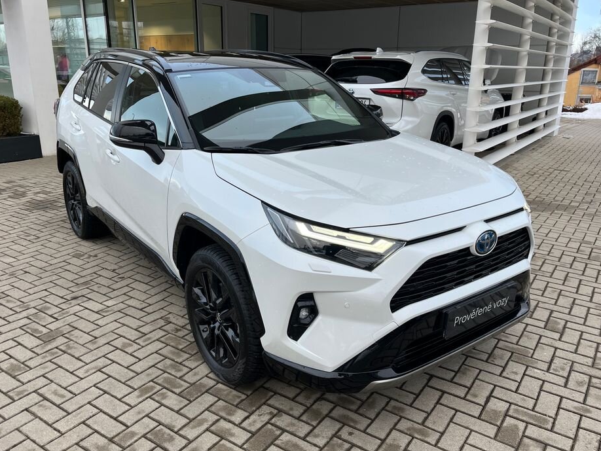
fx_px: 504
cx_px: 291
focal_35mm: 29
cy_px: 230
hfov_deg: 61.6
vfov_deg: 48.2
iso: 50
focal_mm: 5.1
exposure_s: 1/361
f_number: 1.6
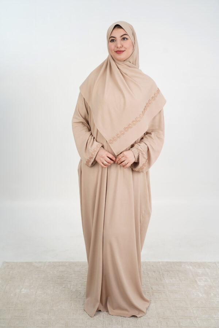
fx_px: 392
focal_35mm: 43
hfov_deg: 31.2
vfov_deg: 45.4
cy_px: 164
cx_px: 110
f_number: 4
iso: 320
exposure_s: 1/125
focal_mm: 43
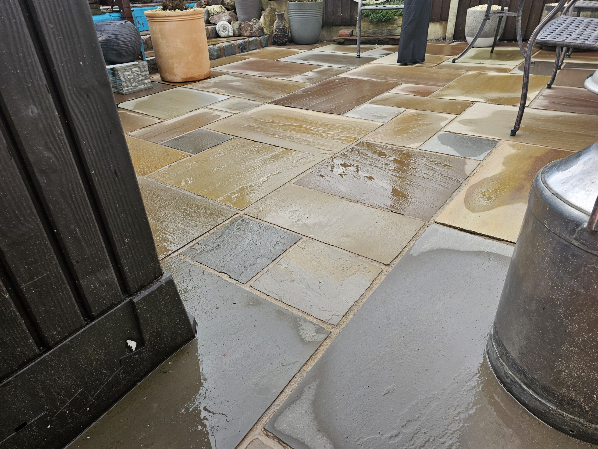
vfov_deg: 58.9
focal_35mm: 23
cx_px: 299
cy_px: 224
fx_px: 397
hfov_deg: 73.9
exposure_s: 1/180
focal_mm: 6.3
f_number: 1.7
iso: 16
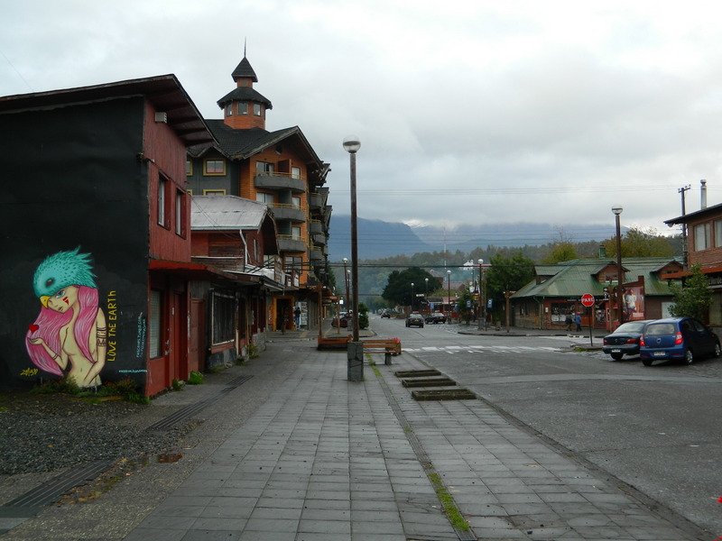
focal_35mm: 41
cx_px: 361
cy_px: 270
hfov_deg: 45.8
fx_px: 855
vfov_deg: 35.1
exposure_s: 1/100
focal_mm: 7.3
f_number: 3.5
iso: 80
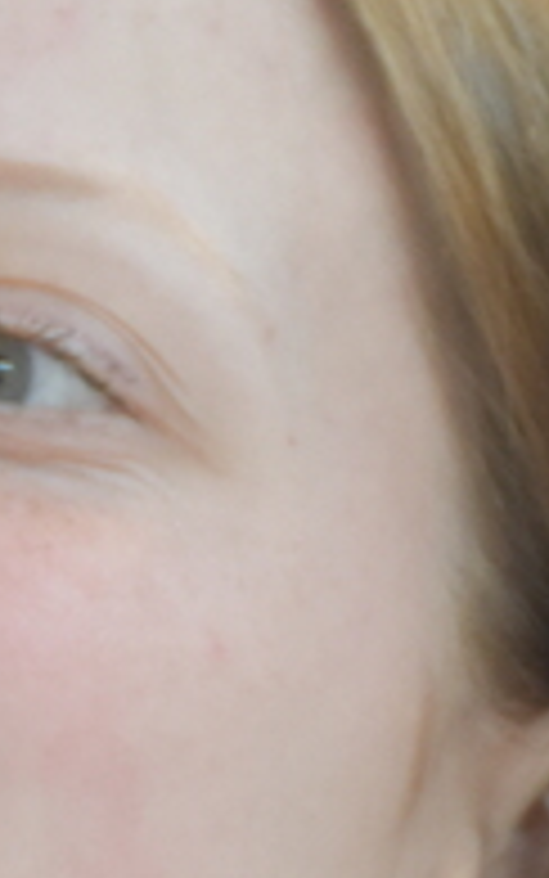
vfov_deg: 1.7
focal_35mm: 1226
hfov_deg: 1.1
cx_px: 126
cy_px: 855
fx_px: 29328
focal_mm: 130
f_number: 5.6
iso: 2000
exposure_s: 1/60
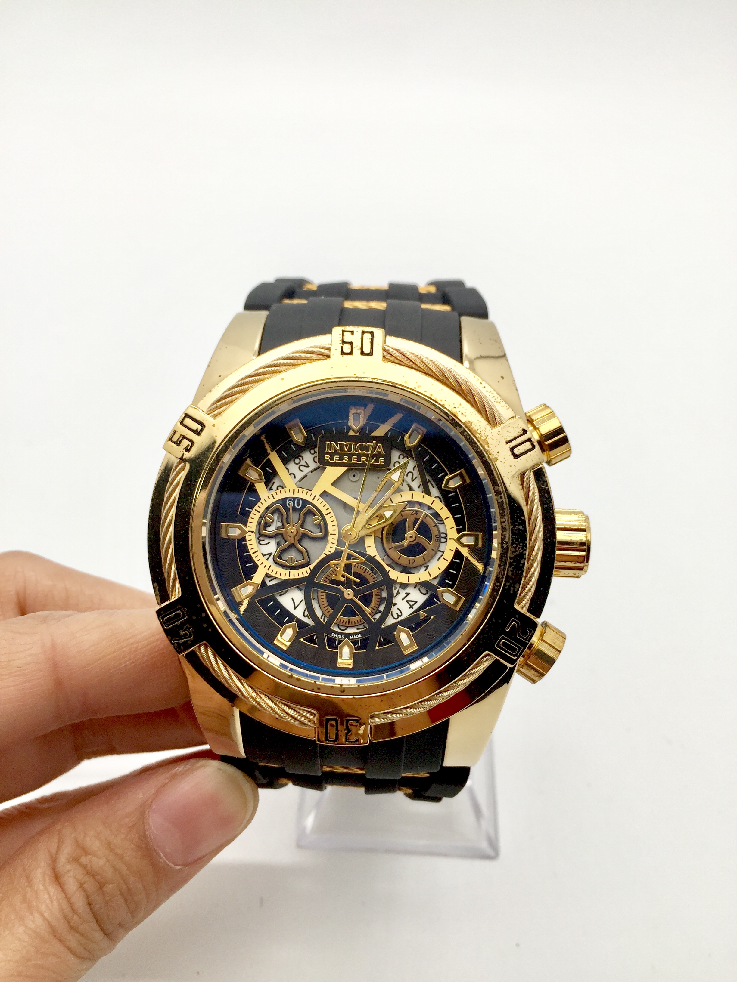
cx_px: 368
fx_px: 823
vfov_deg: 61.7
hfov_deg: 48.2
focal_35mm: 29
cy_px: 491
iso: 32
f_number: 2.2
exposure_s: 1/399
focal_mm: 4.15
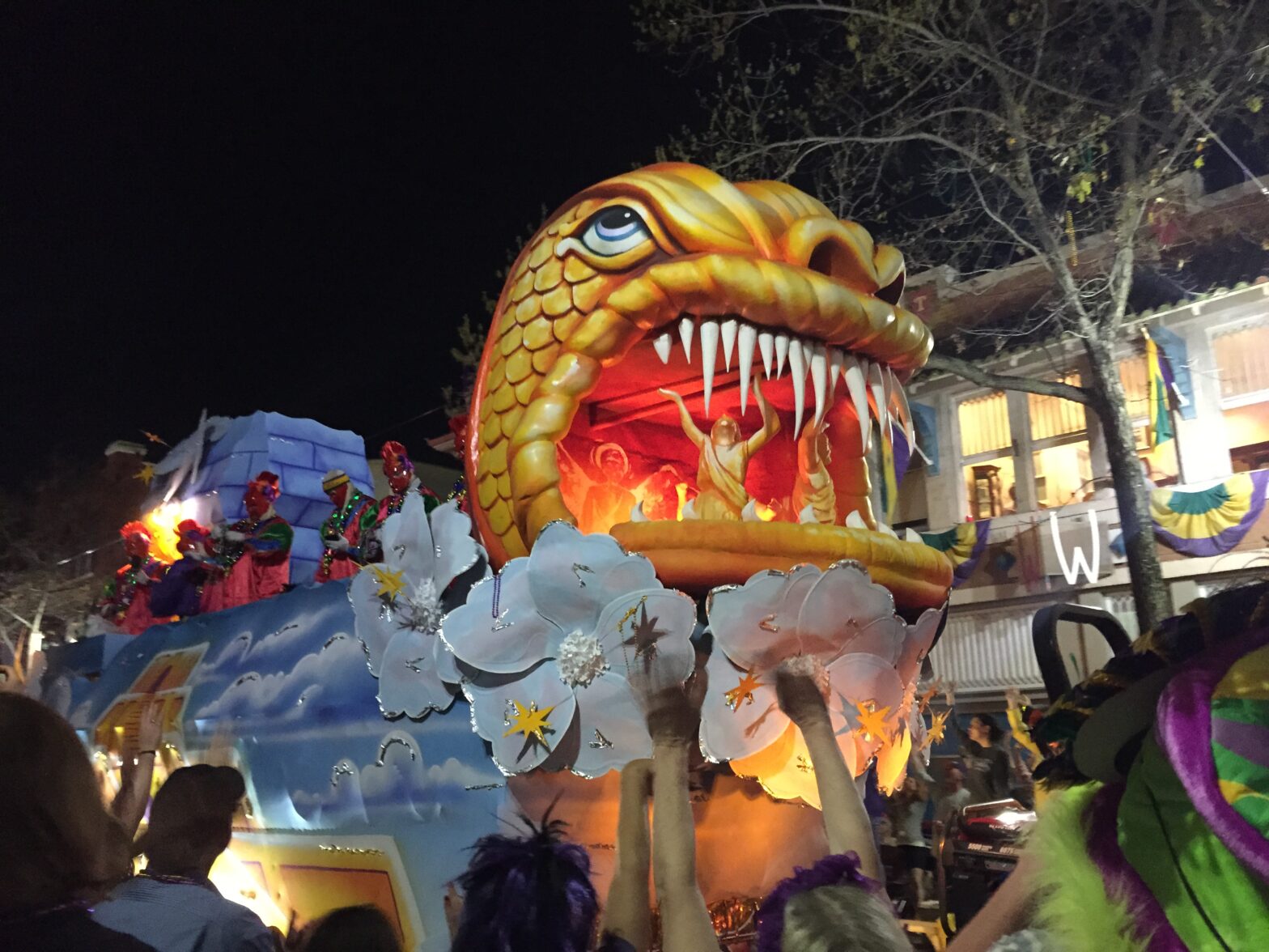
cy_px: 476
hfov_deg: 61.7
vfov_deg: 48.2
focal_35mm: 29
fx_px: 1063
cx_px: 634
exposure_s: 1/15
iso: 320
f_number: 2.2
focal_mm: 4.15
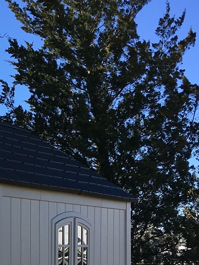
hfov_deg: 17.1
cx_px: -61
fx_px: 621
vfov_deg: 23.4
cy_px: 244
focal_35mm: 81
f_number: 2.2
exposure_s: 1/1241
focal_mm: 4.15
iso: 25
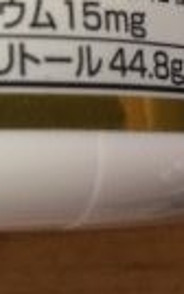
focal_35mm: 103
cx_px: -74
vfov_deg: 19.3
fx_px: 825
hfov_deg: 12.2
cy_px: -37
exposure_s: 1/15
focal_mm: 4.15
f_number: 2.2
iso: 64
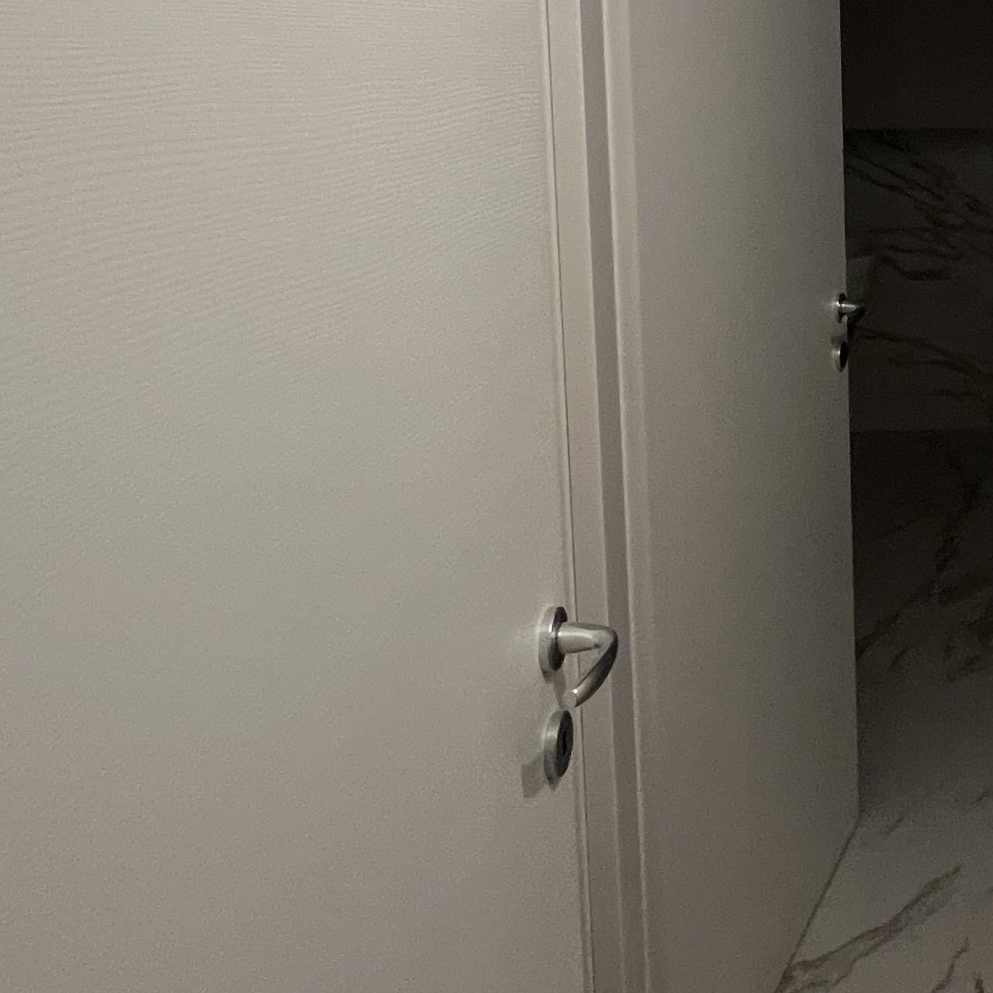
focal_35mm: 36
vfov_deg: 43.6
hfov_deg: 36.1
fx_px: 1168
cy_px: 180
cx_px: 1186
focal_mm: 1.57
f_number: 1.8
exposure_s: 1/50
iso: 250
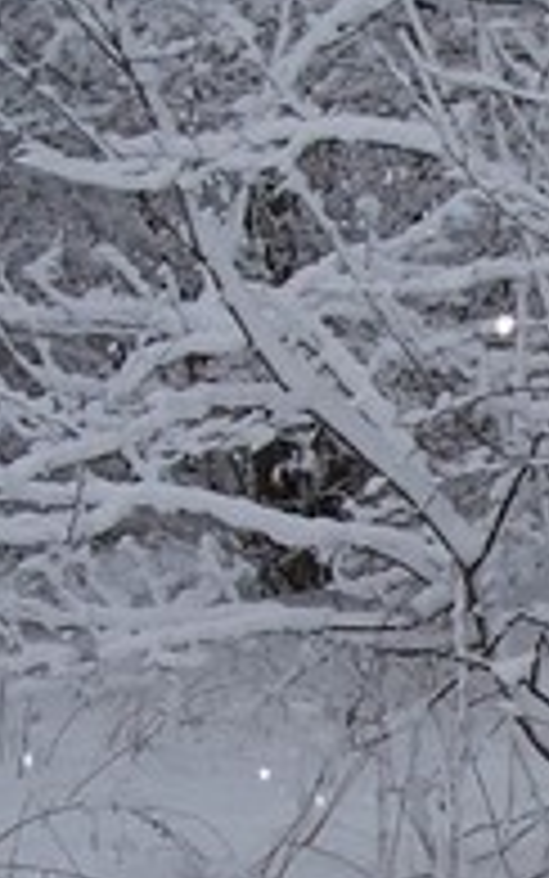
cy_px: 707
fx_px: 2918
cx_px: 738
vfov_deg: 17.0
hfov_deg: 10.5
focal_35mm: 122
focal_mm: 6
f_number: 4
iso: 80
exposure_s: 1/350
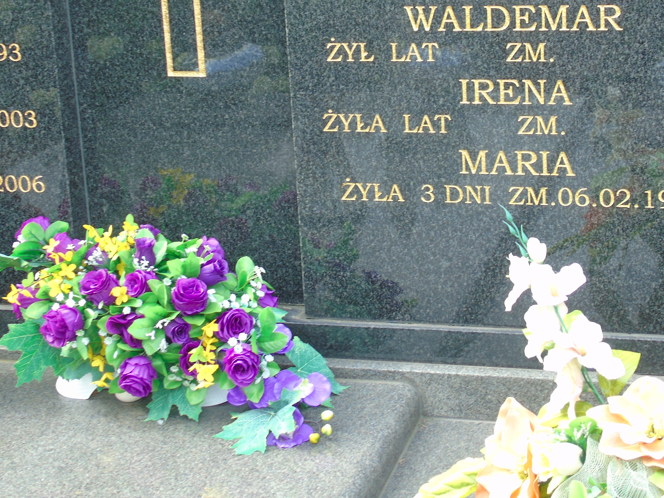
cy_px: 146
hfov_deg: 27.6
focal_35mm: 70
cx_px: 446
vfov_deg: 20.9
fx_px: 1343
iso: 80
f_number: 4.1
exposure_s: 1/50
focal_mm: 8.2
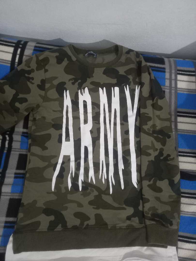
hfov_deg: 54.9
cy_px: 130
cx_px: 98
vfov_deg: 69.4
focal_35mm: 25
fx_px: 189
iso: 1000
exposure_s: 1/15
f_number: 2
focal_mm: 4.6
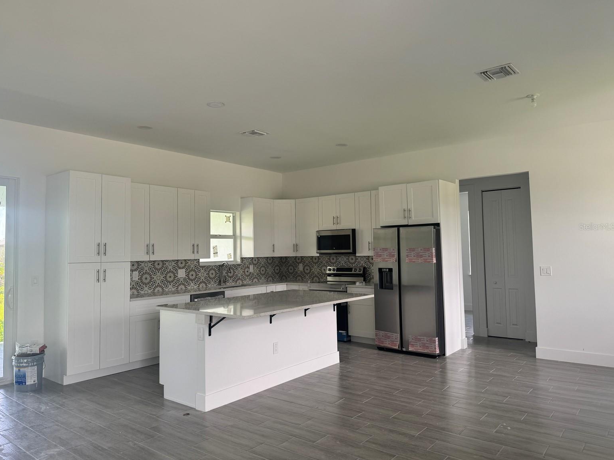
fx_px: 443
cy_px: 226
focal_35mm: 25
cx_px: 297
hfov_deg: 69.4
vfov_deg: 54.9
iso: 64
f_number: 1.78
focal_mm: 6.76
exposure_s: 1/121
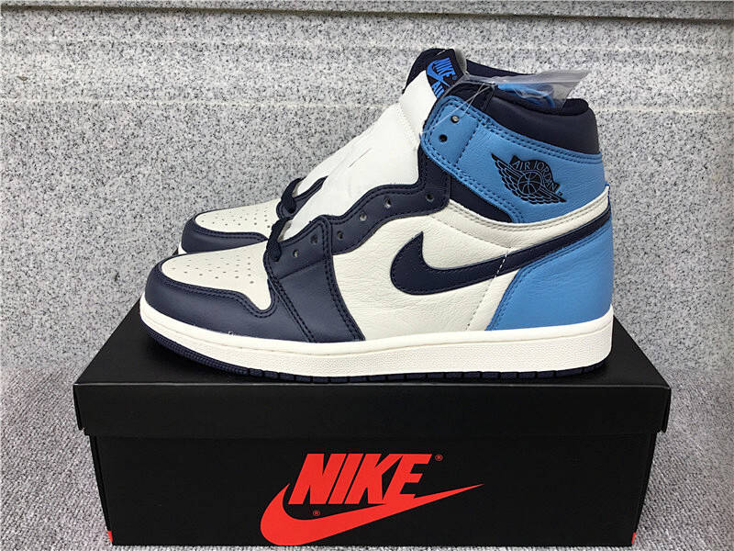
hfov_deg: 58.4
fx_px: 657
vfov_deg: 45.4
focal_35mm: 31
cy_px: 276
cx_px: 367
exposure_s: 1/286
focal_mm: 3.3
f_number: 2.4
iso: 25
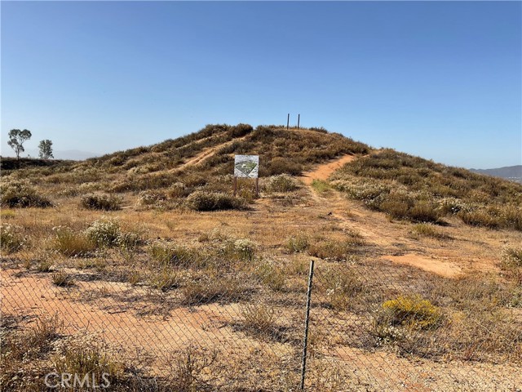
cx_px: 261
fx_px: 437
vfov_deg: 48.2
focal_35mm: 29
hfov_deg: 61.7
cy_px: 196
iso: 16
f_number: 1.8
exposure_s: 1/2141
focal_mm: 3
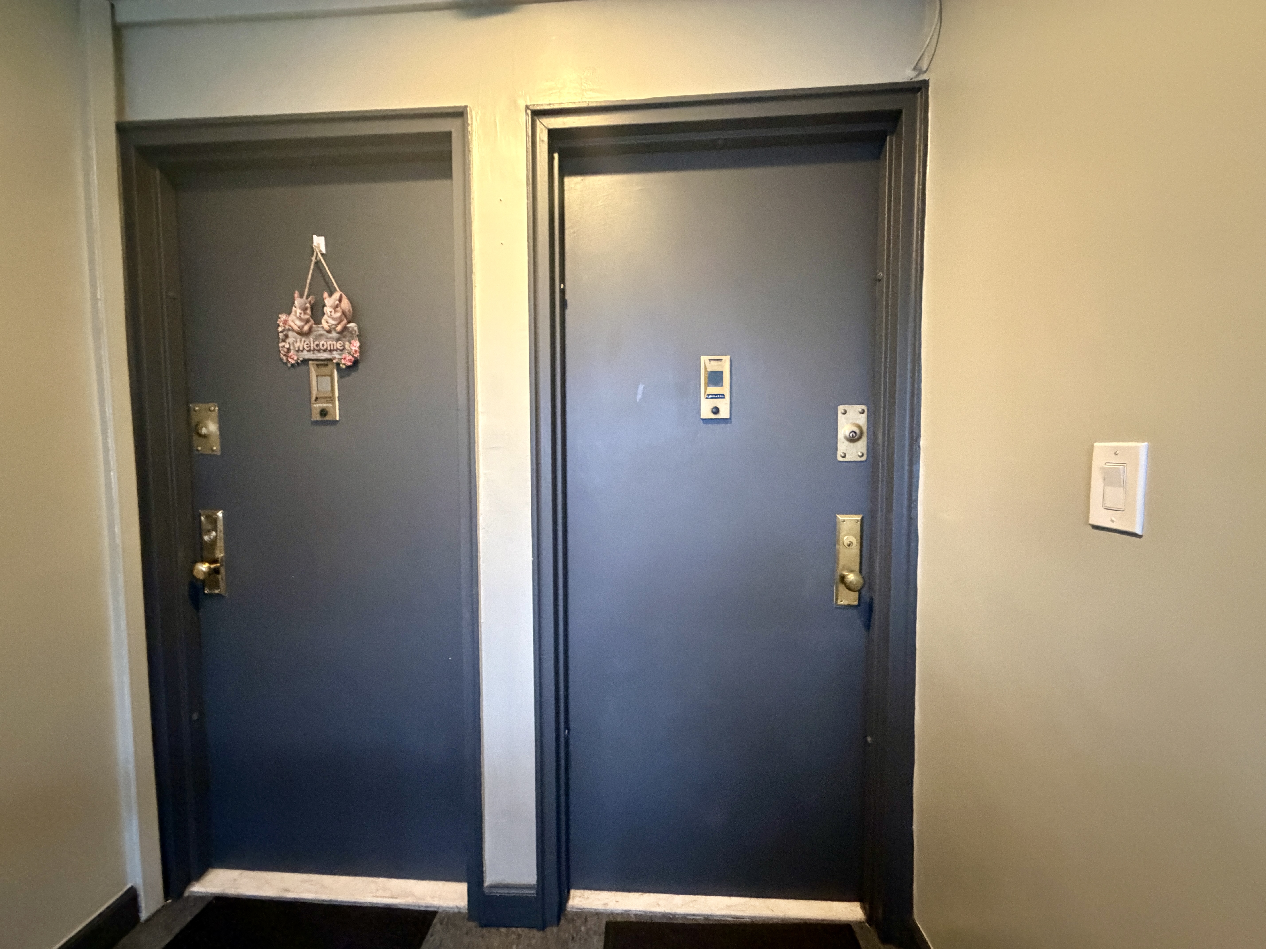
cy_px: 474
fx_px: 512
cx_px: 633
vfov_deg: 85.7
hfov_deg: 102.1
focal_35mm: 14
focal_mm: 2.22
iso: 1000
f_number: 2.2
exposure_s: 1/40
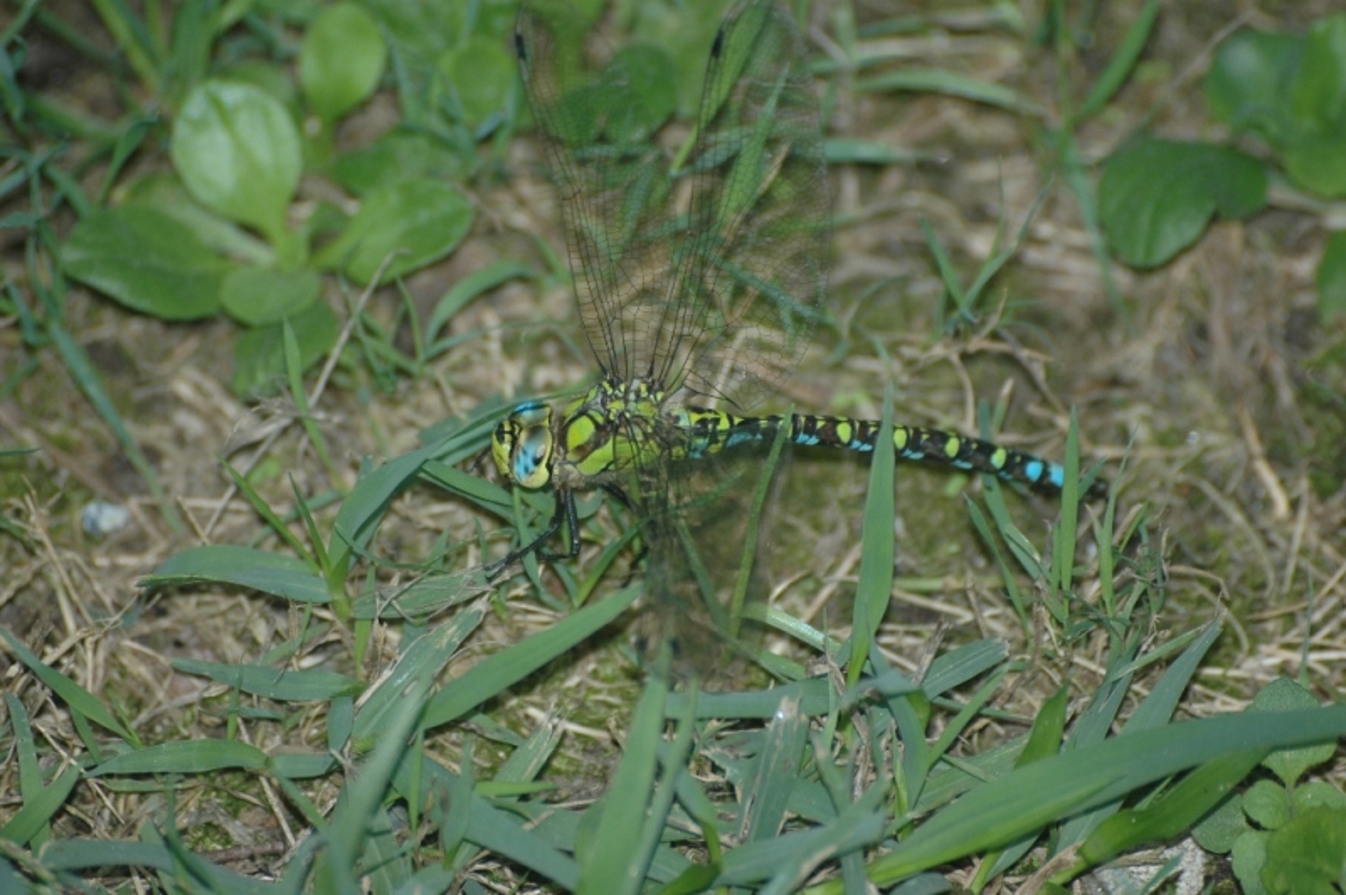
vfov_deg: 4.2
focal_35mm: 330
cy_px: 448
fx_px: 12328
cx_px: 673
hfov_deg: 6.2
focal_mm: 220
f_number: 5.6
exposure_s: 1/400
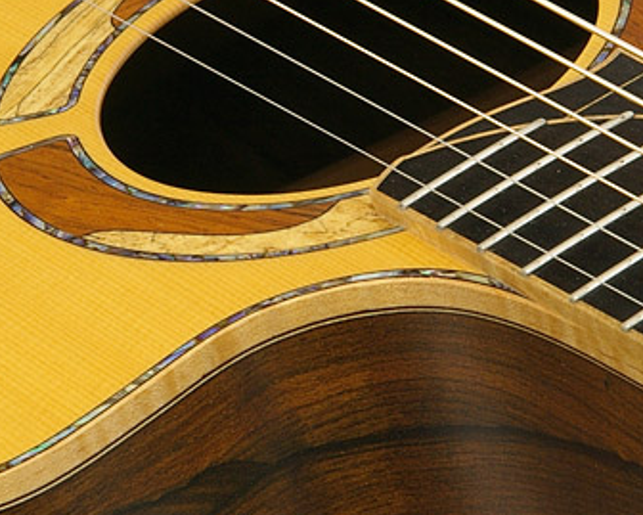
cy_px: 115
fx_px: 5977
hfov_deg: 6.2
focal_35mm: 314
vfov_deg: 4.9
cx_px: 174
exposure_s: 1.5
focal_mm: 113
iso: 400
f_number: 19
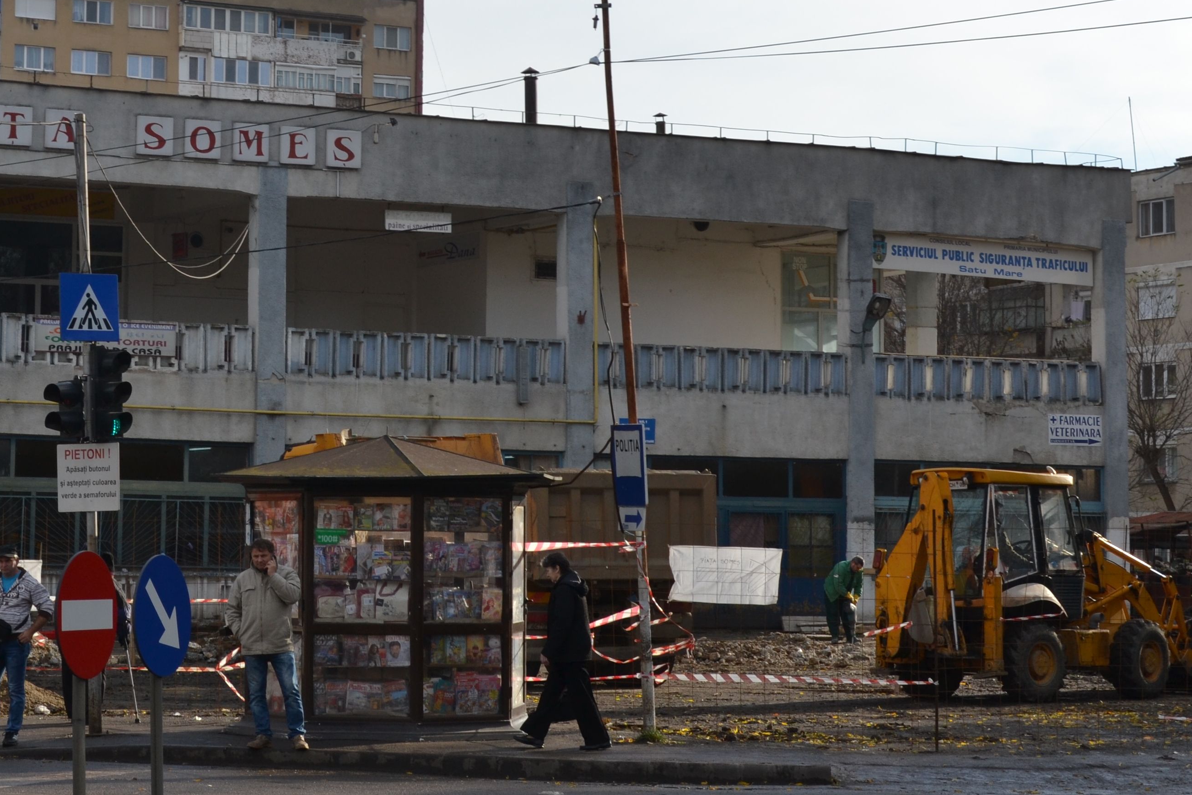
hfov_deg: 21.8
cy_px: 311
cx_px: 321
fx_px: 3075
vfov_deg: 14.7
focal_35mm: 93
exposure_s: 1/250
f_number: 7.1
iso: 100
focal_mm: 35
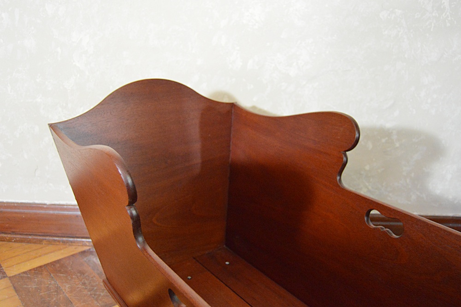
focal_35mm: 33
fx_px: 422
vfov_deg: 39.9
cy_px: 154
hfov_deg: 57.3
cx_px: 230
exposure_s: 1/60
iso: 3200
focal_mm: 22
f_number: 3.5
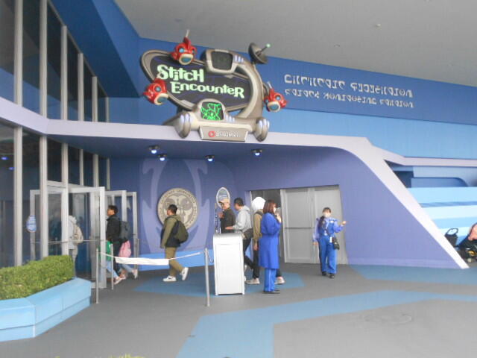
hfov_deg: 54.0
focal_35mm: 34
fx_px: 469
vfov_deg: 41.8
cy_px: 179
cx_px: 238
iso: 450
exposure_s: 1/250
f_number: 3.6
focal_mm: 5.8
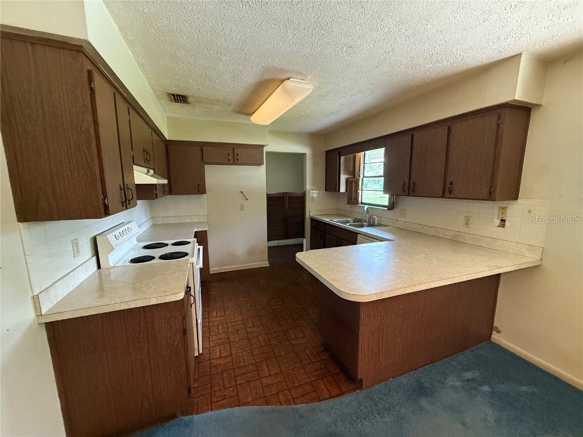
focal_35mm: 14
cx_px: 292
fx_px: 236
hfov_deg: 102.1
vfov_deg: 85.7
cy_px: 218
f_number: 2.2
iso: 640
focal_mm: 2.22
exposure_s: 1/120
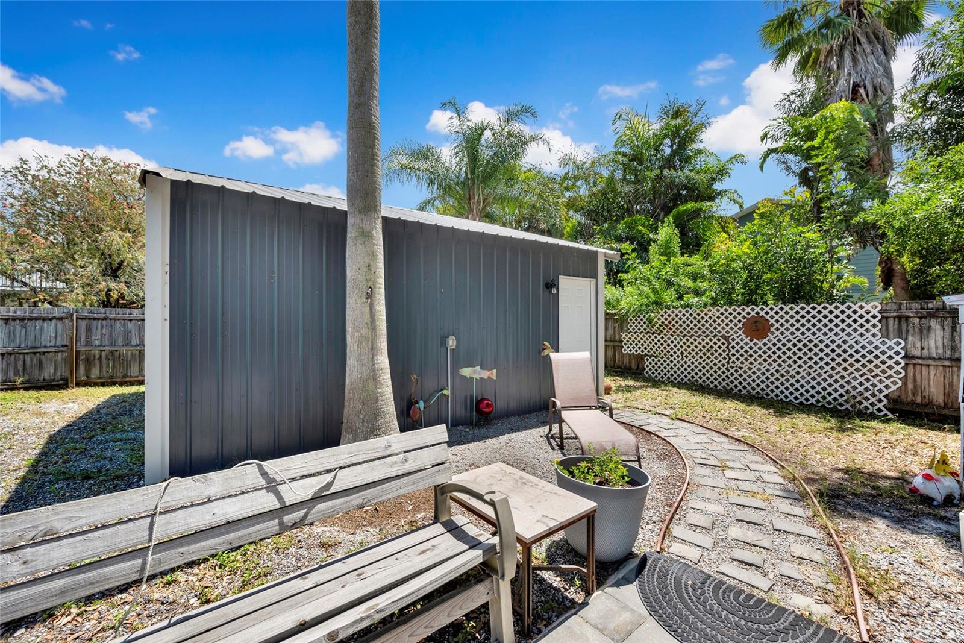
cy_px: 322
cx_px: 482
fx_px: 375
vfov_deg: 81.2
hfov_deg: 104.2
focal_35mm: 14
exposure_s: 1/800
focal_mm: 14
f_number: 6.3
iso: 250
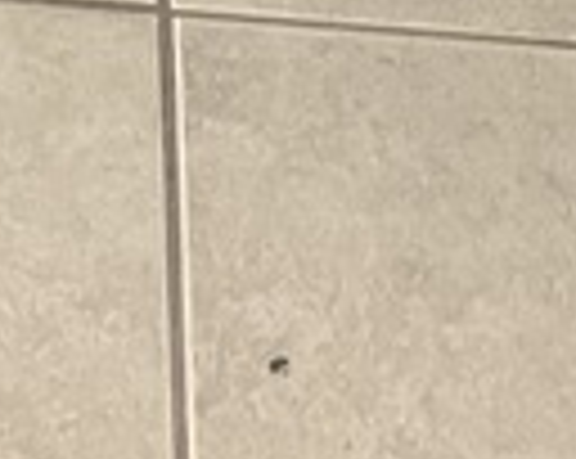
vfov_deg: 5.5
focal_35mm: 214
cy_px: -1832
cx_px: -50
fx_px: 3643
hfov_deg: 9.0
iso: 320
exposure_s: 1/60
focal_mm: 5.7
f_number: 1.5
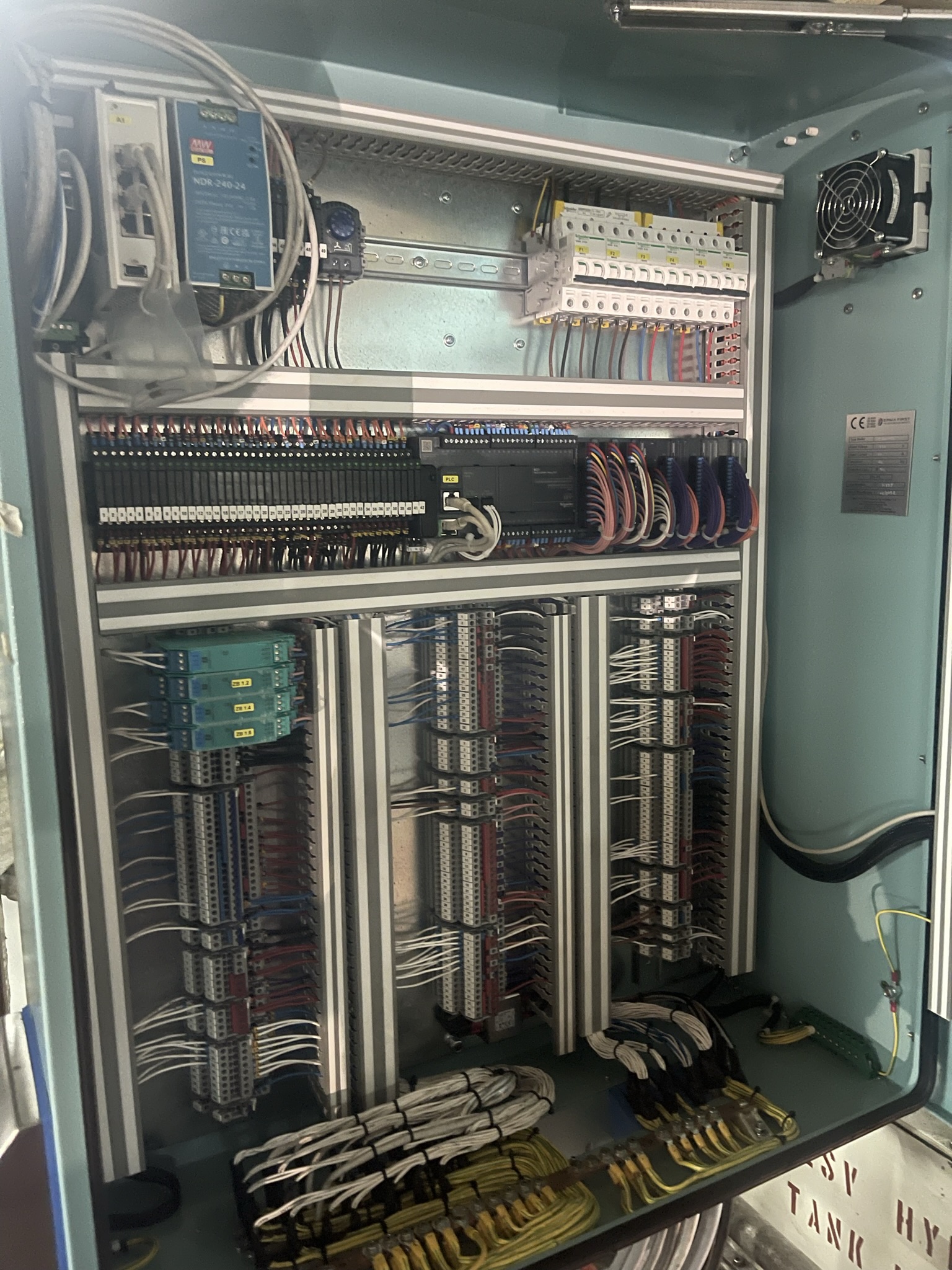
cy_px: 635
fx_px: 953
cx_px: 476
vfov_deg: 67.3
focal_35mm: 26
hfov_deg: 53.1
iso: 500
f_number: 1.6
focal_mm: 5.1
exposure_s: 1/12
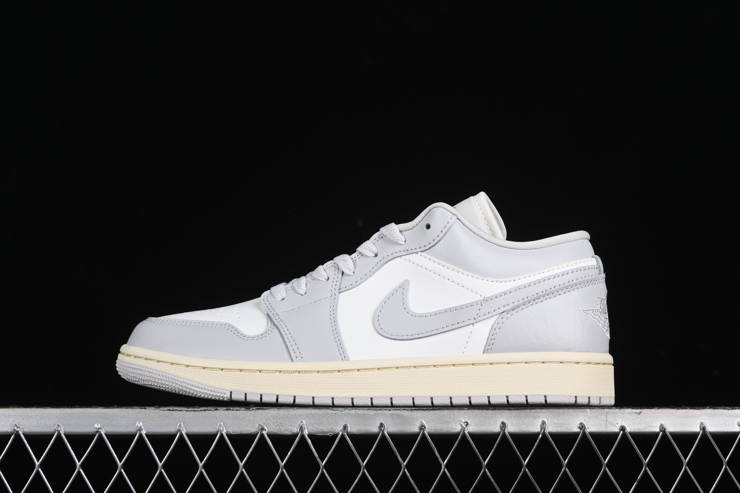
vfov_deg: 18.2
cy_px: 246
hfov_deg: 27.0
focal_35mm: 75
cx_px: 370
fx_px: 1542
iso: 160
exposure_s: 1/160
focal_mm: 50
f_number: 8
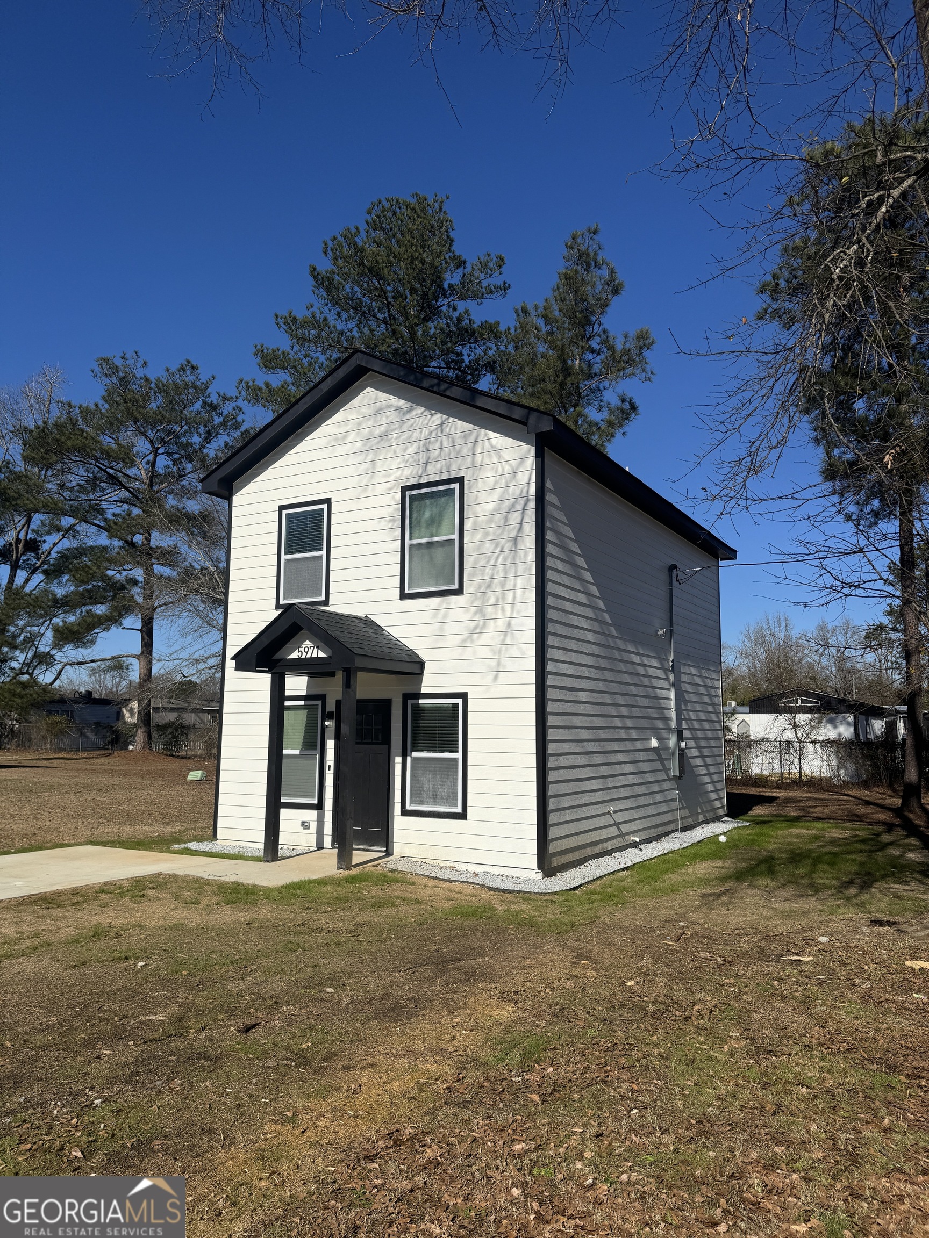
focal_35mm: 24
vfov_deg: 71.6
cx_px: 464
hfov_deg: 56.8
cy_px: 619
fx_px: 859
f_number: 1.78
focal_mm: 6.76
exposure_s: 1/7937
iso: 80
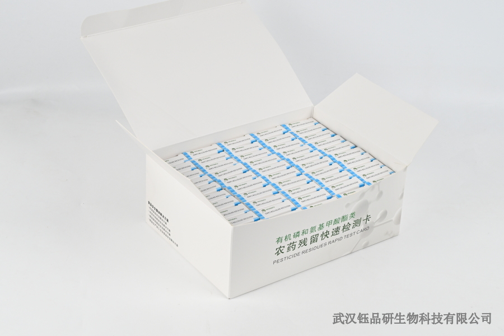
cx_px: 252
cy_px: 168
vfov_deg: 18.2
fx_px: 1050
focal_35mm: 75
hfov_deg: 27.0
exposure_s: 1/125
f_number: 11
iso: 800
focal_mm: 50
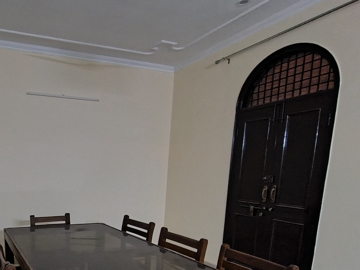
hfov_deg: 58.4
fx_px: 291
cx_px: 69
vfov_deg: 47.2
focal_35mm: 28
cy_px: 214
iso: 1419
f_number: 2.2
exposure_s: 1/16.7
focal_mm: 1.66
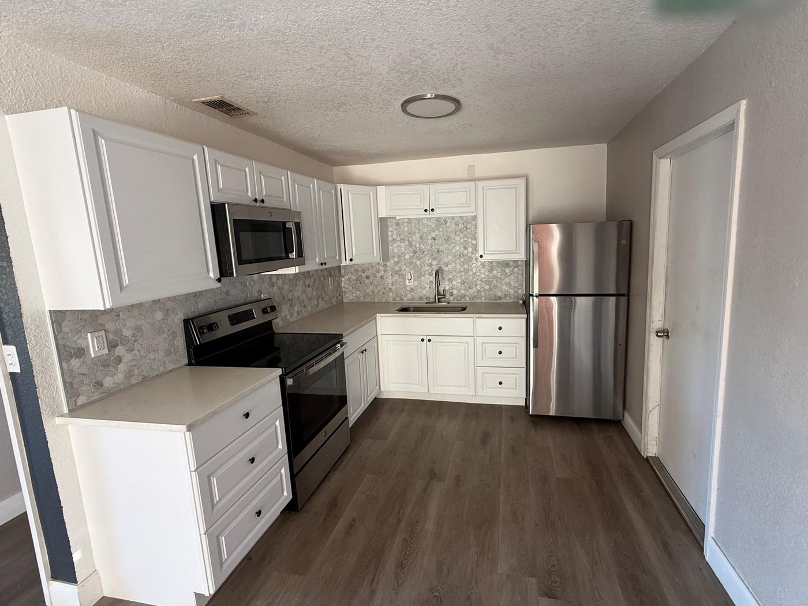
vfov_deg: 78.1
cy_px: 292
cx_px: 435
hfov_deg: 94.3
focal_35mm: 16
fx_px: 373
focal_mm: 2.22
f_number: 2.2
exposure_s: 1/99
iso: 200
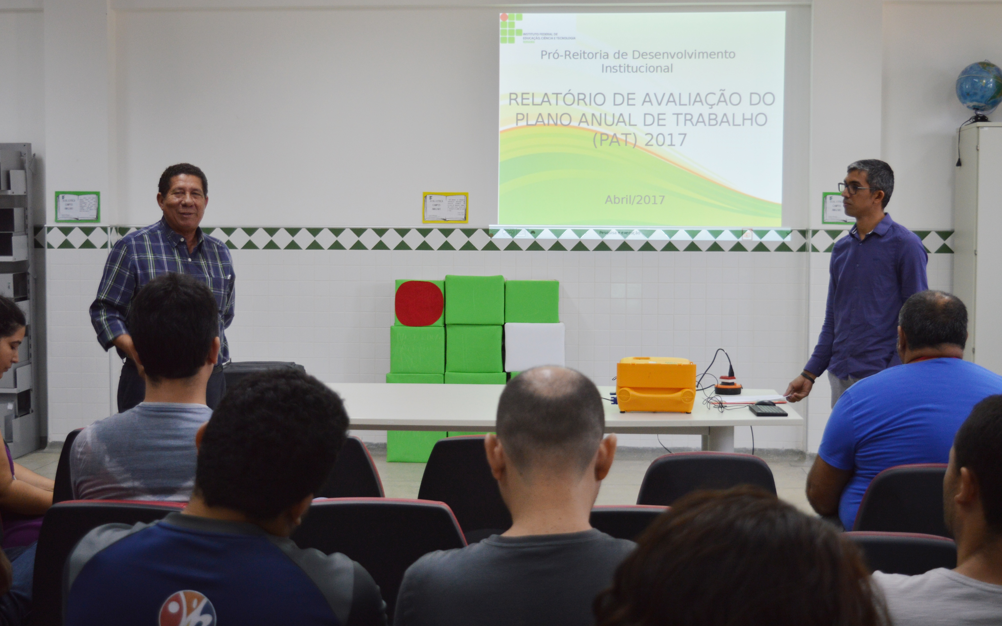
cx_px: 501
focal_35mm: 52
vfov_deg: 24.9
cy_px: 298
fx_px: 1420
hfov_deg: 38.9
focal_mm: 34
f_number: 4.5
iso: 400
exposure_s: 1/60
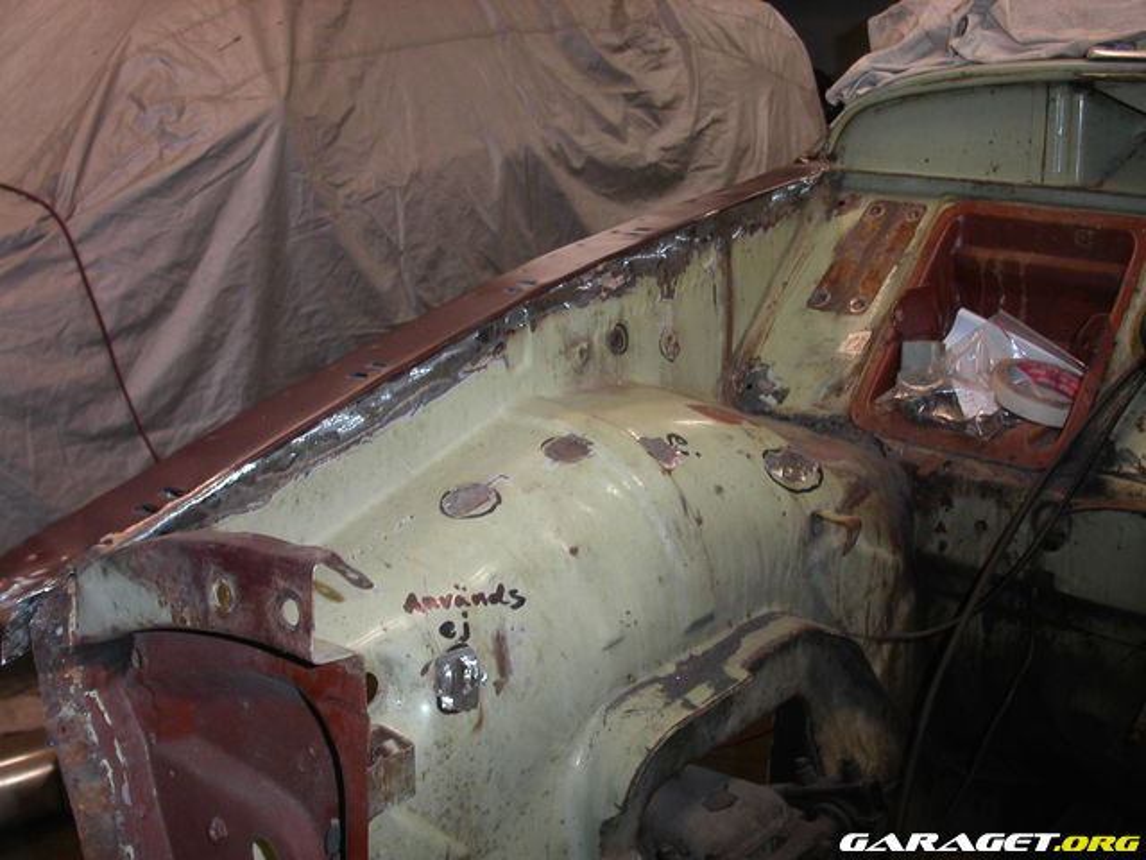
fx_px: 1258
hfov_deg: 49.0
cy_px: 430
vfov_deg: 37.7
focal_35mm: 38
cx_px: 573
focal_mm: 7.8
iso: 100
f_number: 2.8
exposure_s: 1/30
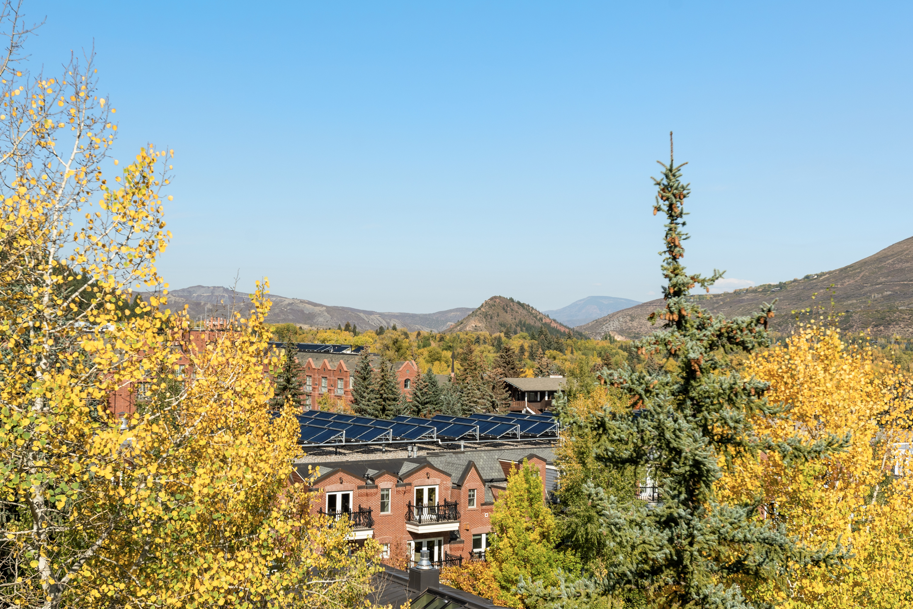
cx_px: 400
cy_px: 316
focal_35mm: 49
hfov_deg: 40.3
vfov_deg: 27.5
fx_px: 1243
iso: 80
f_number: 7.1
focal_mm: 35
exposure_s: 1/320
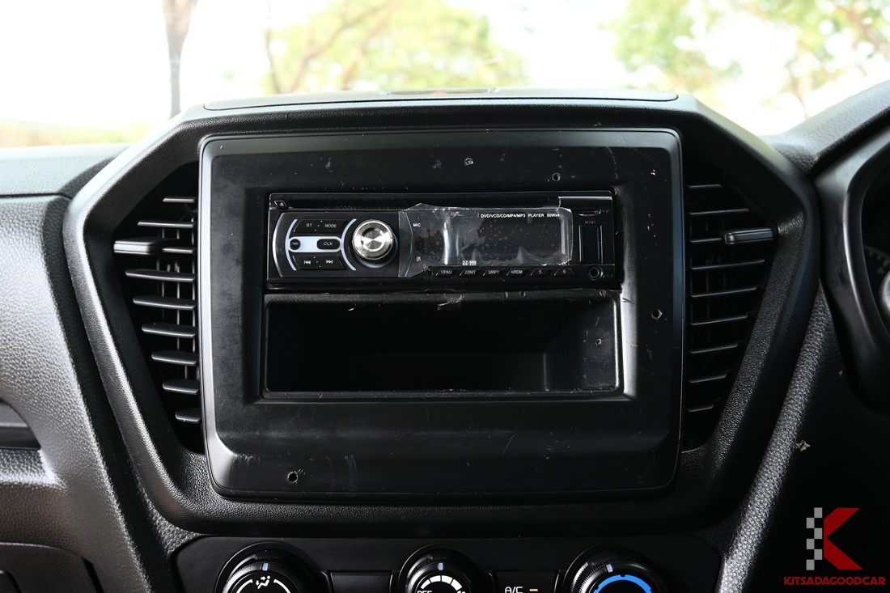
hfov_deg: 61.1
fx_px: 754
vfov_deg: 42.9
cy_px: 296
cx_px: 445
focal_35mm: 30
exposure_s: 1/40
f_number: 6.3
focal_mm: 30.5
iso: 500
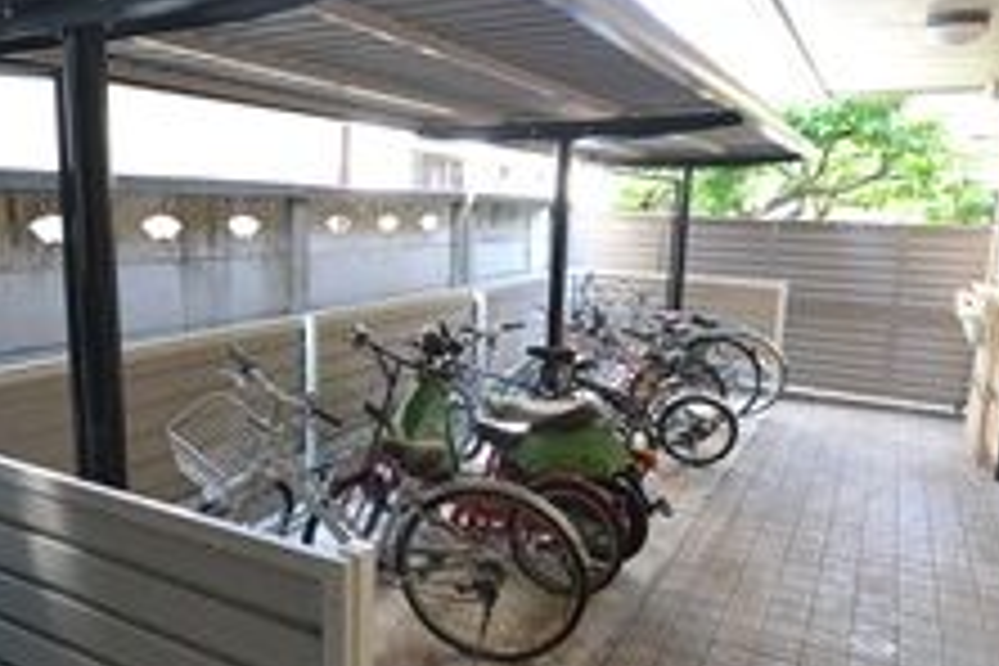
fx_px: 749
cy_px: 331
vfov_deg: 47.9
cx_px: 459
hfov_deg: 67.3
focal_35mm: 27
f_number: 7.1
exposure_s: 1/125
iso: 3200
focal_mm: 10
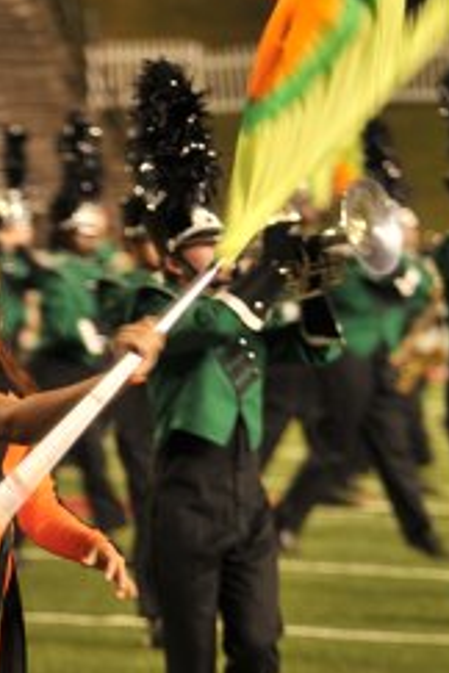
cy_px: 640
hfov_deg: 3.4
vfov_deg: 5.1
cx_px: -76
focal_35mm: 407
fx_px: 7614
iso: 250
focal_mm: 110
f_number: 2.8
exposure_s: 1/60
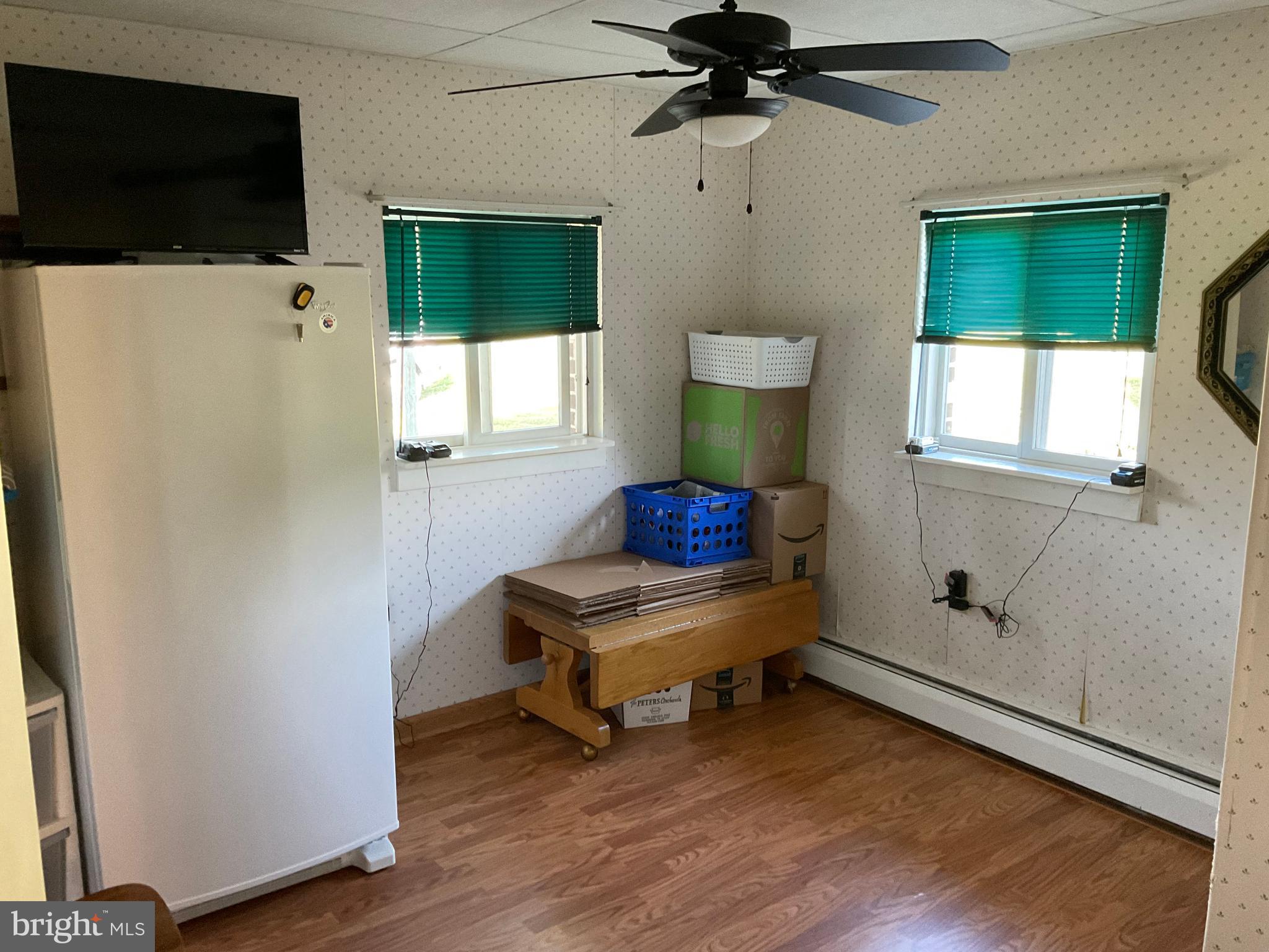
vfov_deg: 48.2
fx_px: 1063
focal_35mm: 29
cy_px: 476
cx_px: 634
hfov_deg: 61.7
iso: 250
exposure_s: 1/60
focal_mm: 3
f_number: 1.8
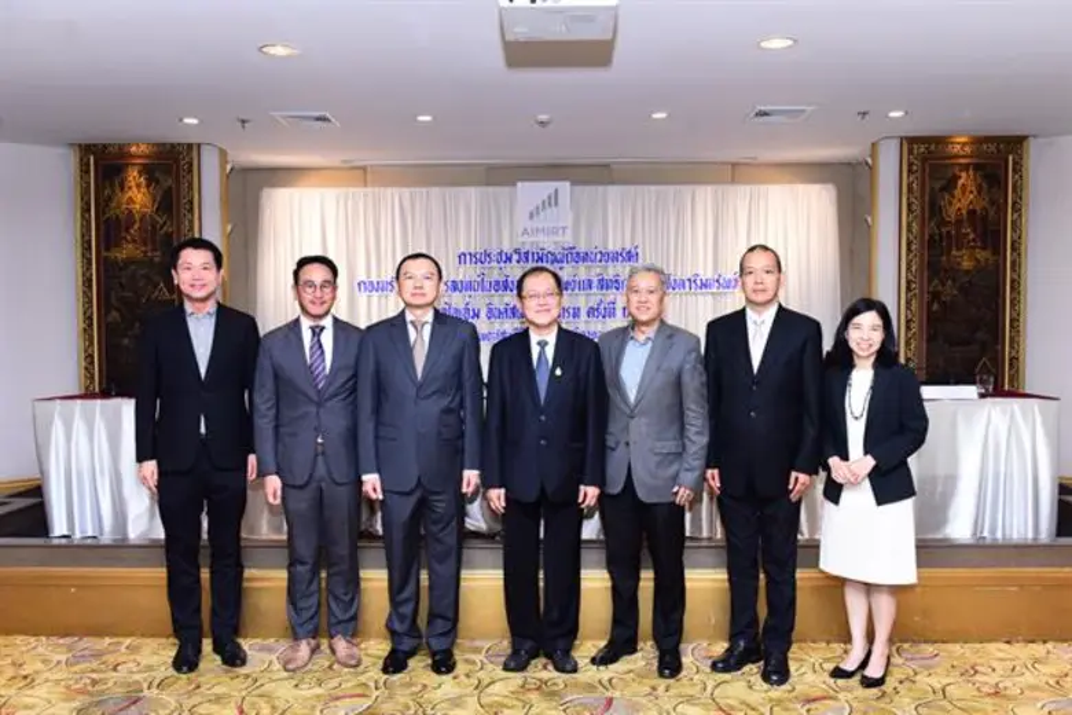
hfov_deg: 63.7
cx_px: 536
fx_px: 863
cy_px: 358
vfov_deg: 45.0
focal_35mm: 29
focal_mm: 29
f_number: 6.3
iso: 1600
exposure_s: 1/125
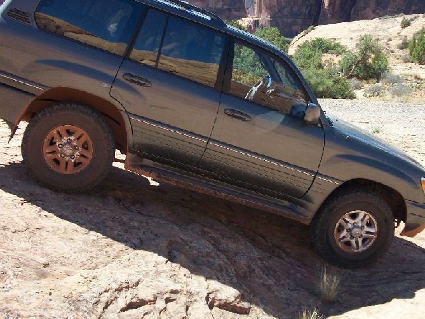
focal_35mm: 49
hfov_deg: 38.9
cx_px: 214
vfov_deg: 29.6
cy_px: 134
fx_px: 602
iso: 80
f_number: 8.8
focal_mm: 5.7
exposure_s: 1/100
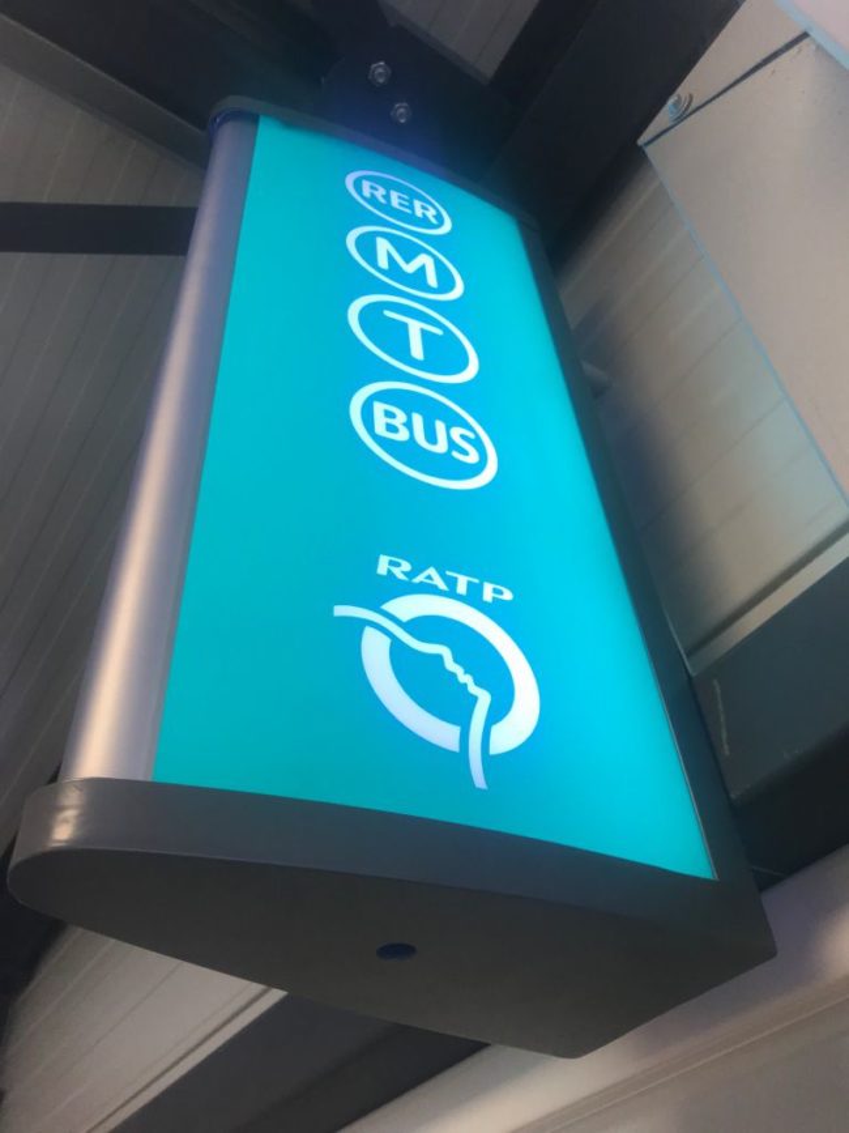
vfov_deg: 63.5
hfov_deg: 49.7
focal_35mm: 28
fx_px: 916
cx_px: 424
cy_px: 566
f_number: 1.8
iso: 40
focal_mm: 3.99
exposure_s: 1/100
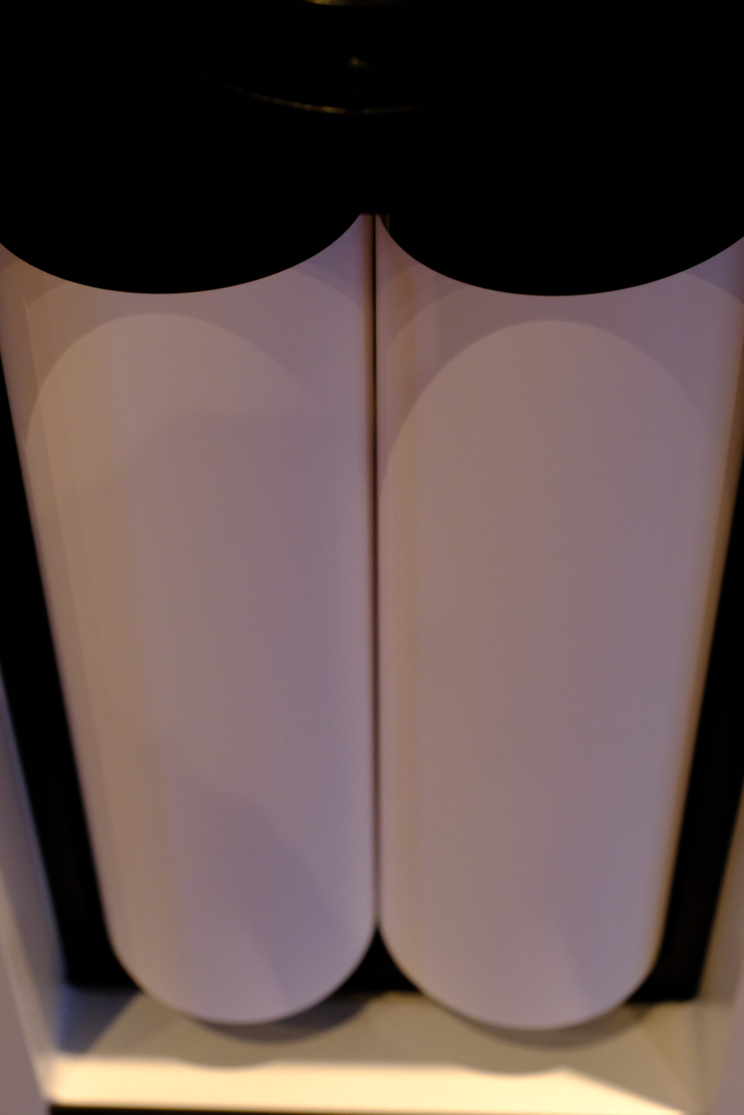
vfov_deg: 35.6
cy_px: 558
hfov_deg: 24.2
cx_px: 372
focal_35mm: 56
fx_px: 1736
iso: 3200
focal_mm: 37.6
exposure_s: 1/25
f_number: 5.6
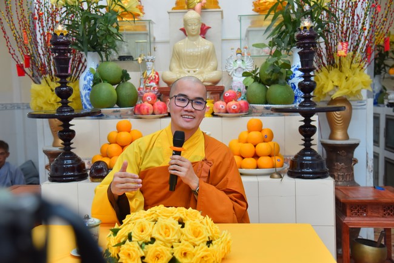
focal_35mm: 48
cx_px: 197
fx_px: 526
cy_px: 132
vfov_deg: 28.1
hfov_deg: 41.1
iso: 500
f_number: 4.5
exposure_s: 1/160
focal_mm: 48
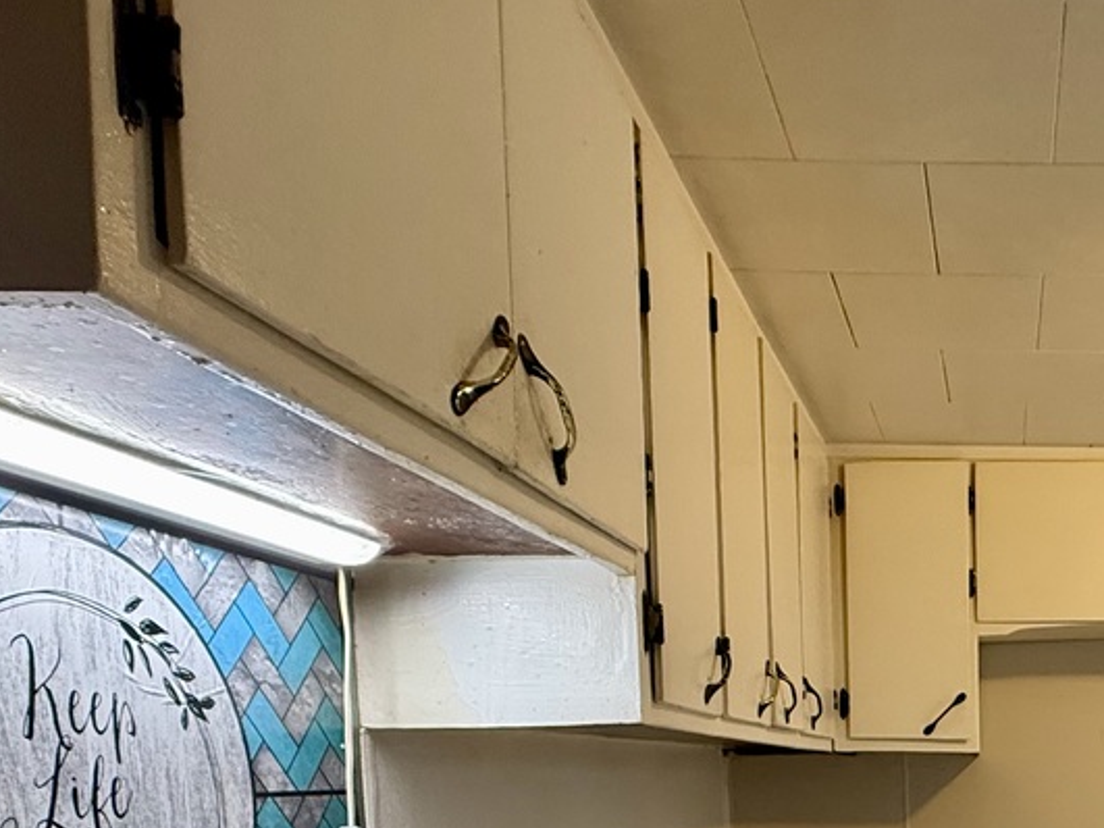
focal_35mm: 38
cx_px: 1040
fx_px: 1212
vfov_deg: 33.7
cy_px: 872
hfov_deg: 43.7
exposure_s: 1/120
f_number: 2.2
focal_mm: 2.22
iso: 250
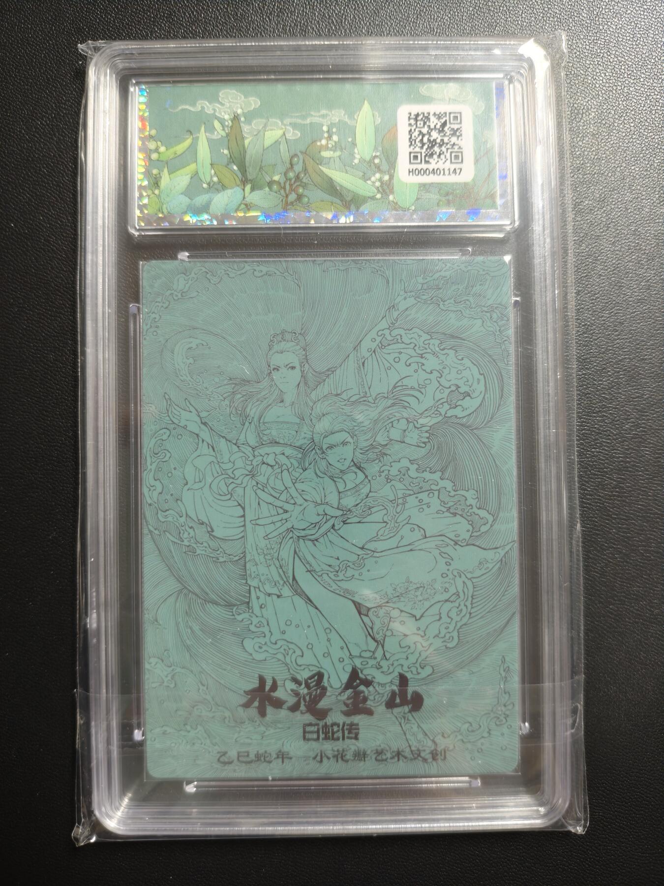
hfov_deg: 53.1
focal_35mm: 26
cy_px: 443
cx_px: 332
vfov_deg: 67.3
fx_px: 665
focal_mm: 4.94
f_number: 1.5
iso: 500
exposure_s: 1/50
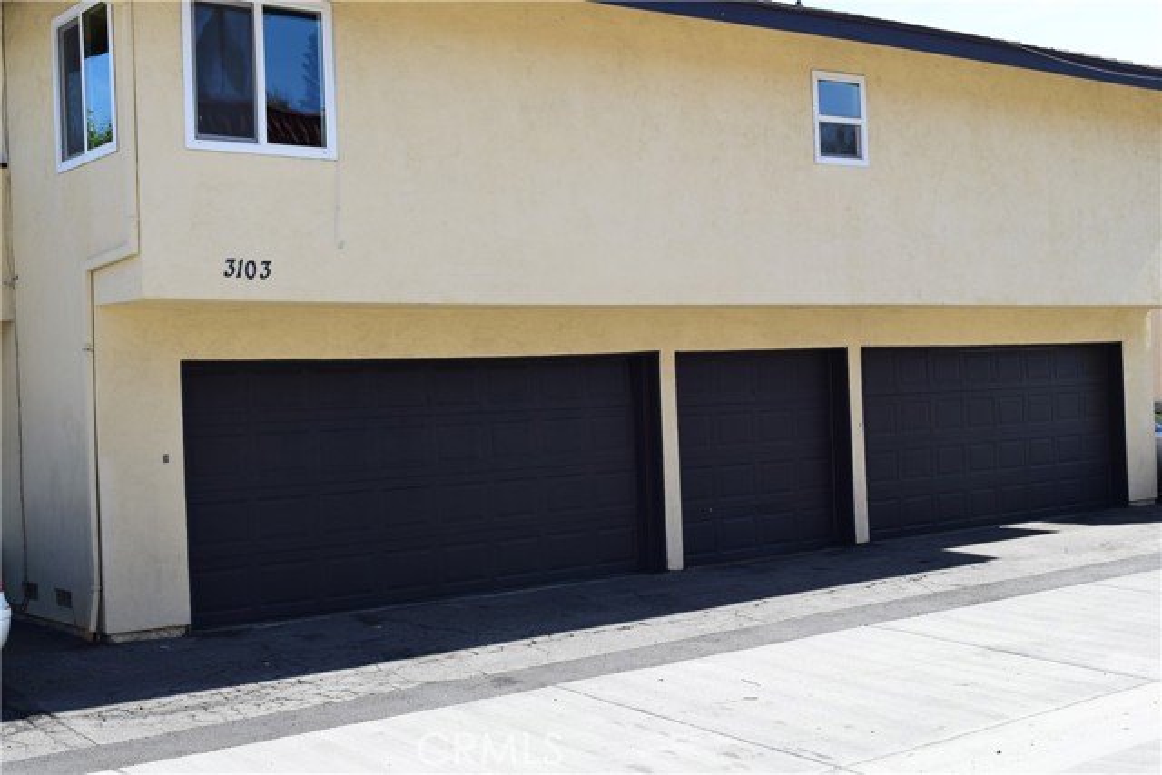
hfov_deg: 41.1
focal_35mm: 48
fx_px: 1550
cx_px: 581
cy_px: 388
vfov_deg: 28.1
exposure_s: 1/400
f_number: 11
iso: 400
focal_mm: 32
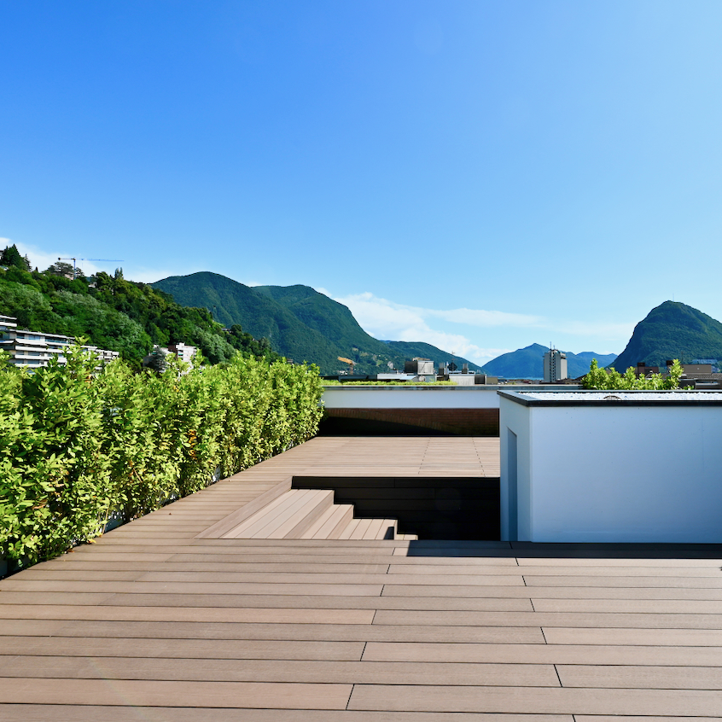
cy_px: 360
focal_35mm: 18
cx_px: 441
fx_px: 425
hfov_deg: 79.6
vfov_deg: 80.7
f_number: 11
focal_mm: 14
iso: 100
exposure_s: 1/200
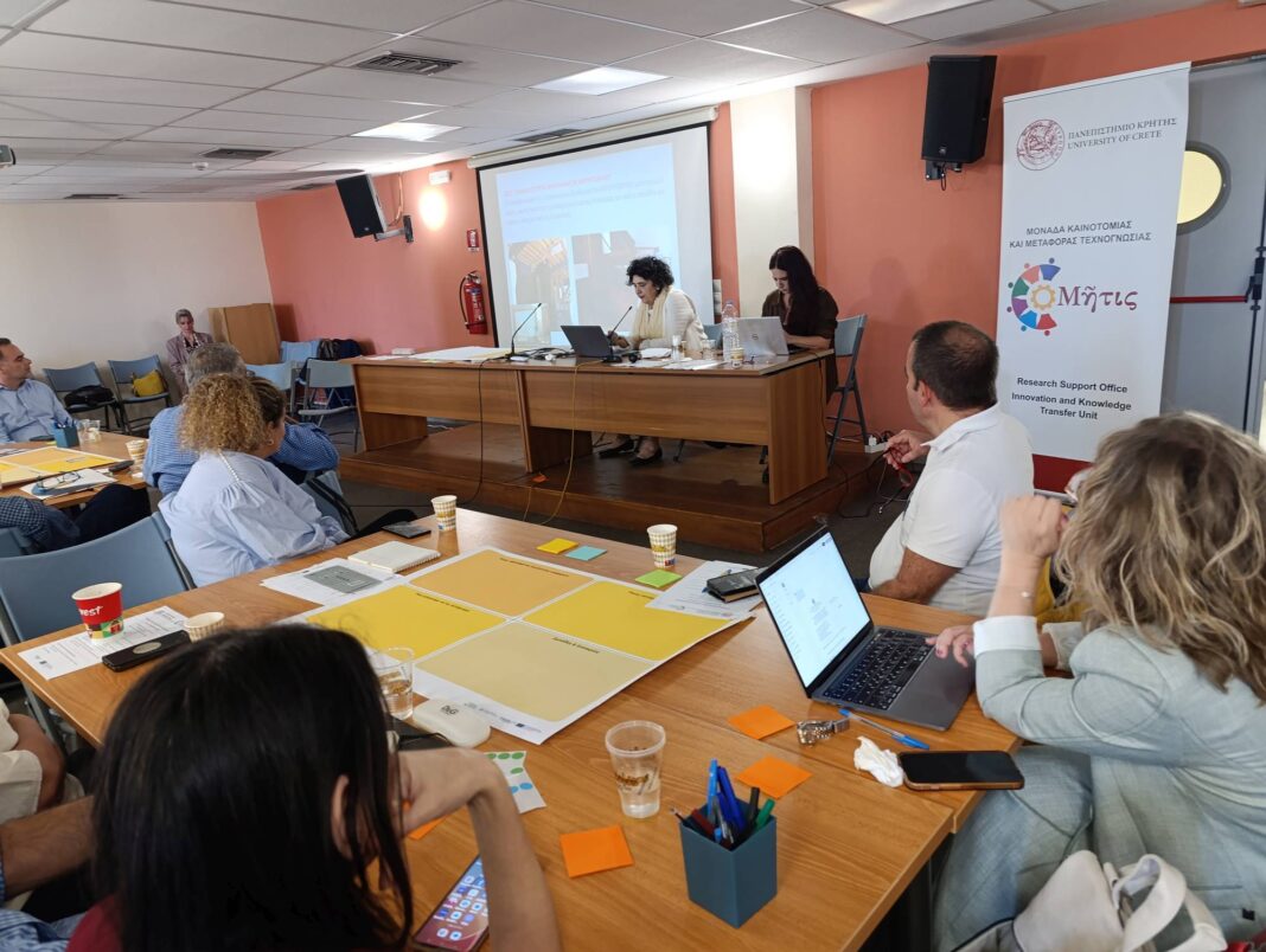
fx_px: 842
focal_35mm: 23
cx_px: 633
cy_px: 476
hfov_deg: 73.9
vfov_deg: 59.0
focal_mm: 6.14
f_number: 1.6
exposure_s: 1/50
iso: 1000
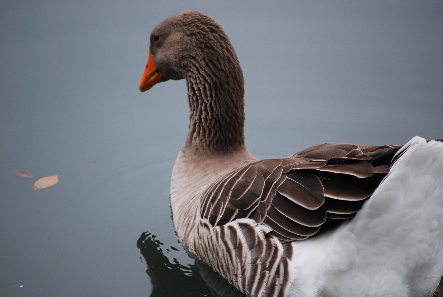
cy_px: 148
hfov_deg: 8.6
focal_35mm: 240
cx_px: 222
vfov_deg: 5.8
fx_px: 2959
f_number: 5.3
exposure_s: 1/500
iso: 560
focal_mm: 160
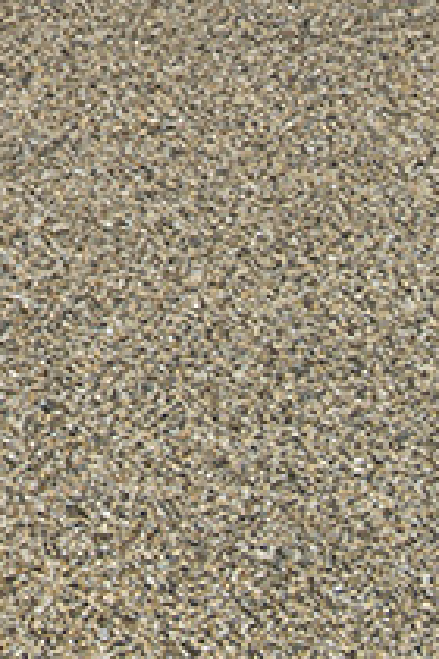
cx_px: -1071
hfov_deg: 4.8
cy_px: -1393
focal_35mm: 267
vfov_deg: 6.9
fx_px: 4883
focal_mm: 35
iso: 64
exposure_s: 1.6
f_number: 16
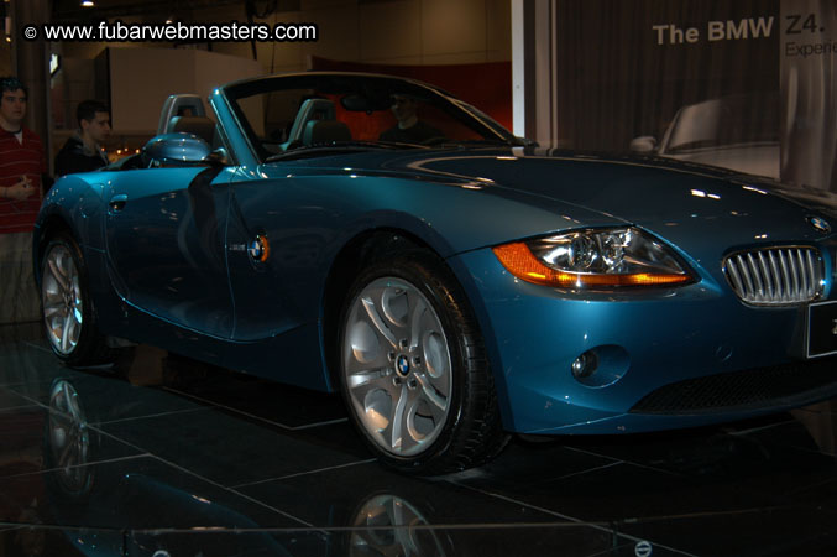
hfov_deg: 41.1
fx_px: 1115
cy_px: 278
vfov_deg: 28.0
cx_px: 418
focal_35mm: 48
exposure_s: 1/60
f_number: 5
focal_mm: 32
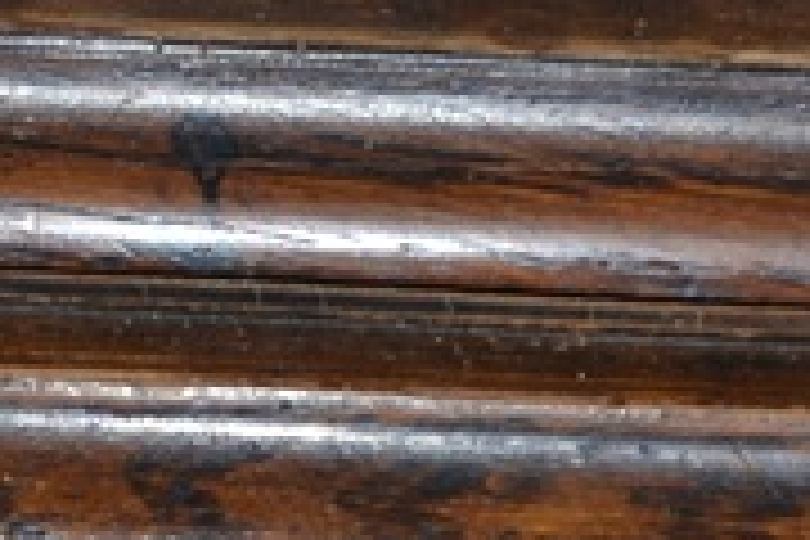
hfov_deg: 10.1
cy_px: 1244
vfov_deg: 6.6
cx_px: -198
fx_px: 4500
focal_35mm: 200
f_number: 8
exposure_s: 1/60
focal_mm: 24
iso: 100
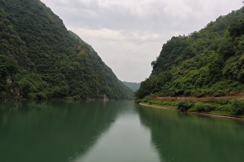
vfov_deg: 53.1
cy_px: 86
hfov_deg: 73.7
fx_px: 163
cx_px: 122
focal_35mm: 24
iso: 50
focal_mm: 6.68
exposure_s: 1/1301
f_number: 1.42
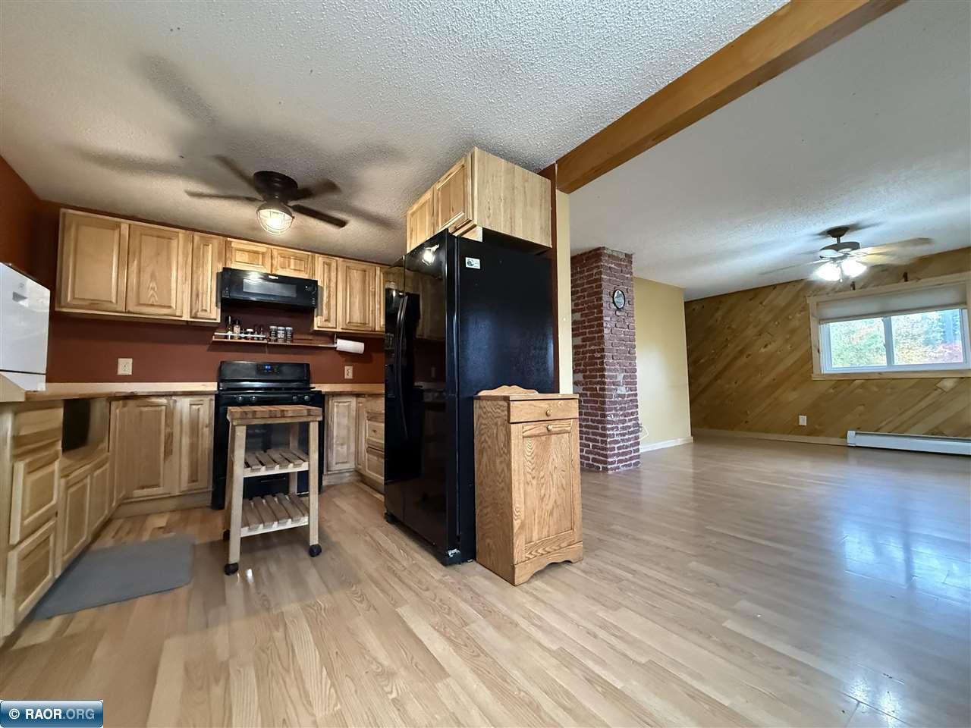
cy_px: 364
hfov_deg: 102.1
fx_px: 393
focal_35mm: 14
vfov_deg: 85.7
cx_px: 486
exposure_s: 1/60
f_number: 2.2
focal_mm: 2.22
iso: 1000
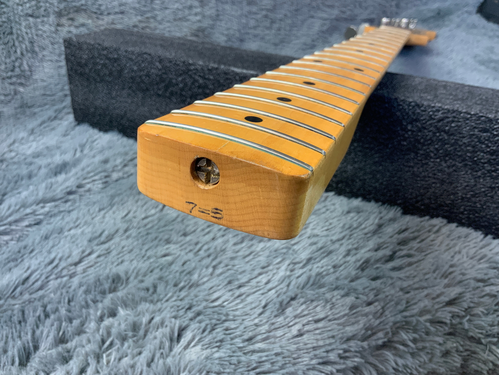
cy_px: 188
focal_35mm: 29
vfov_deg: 48.2
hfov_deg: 61.7
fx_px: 418
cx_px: 250
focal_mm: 3
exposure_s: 1/60
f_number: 1.8
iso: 64
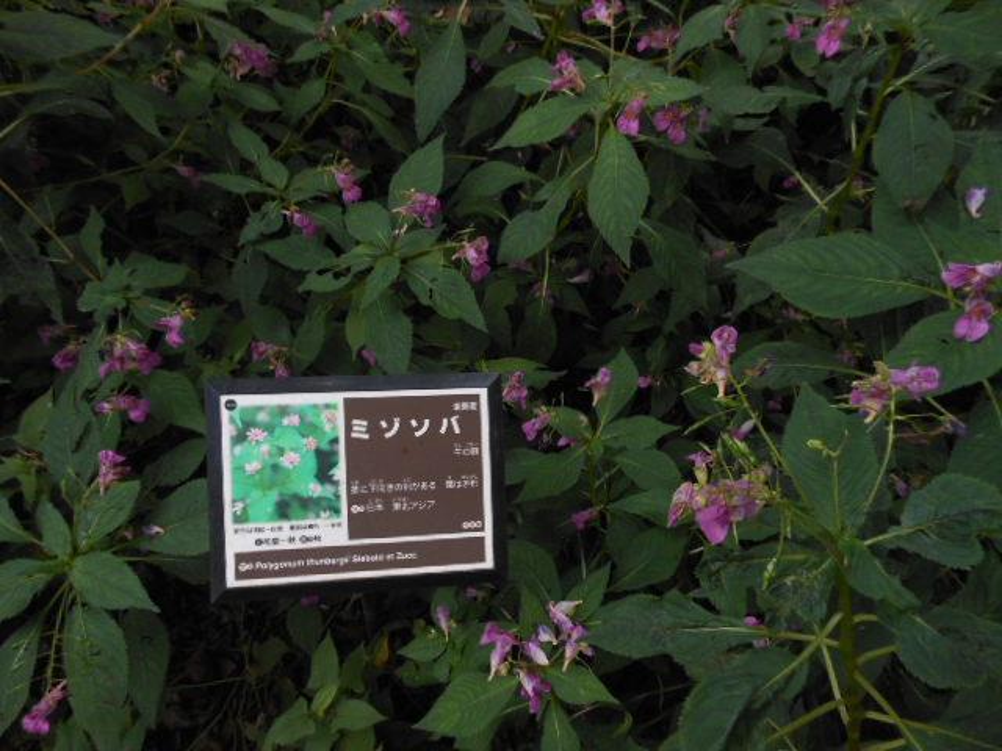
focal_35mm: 25
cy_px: 376
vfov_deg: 54.9
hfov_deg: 69.4
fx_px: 724
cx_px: 501
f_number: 3.2
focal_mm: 4.5
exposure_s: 1/30
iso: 125
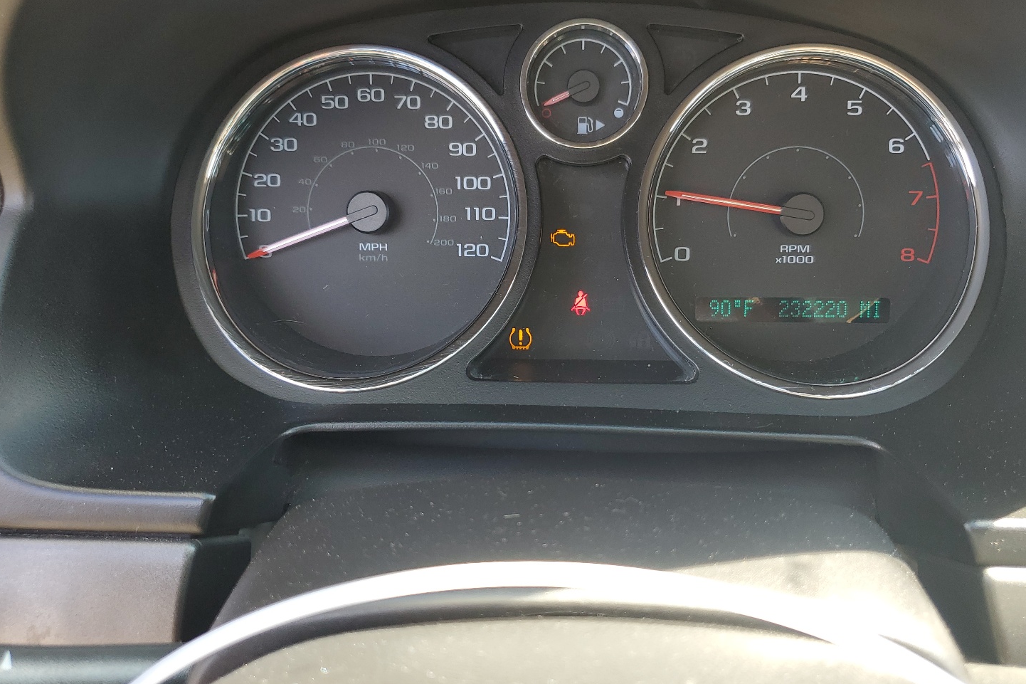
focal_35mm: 30
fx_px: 855
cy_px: 332
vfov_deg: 43.6
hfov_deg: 61.9
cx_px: 548
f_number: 1.5
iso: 50
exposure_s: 1/137
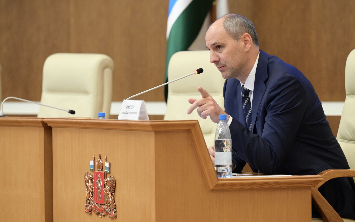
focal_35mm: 169
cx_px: 177
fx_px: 1635
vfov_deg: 7.8
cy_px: 109
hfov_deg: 12.4
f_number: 3.5
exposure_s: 1/160
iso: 2500
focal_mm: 165
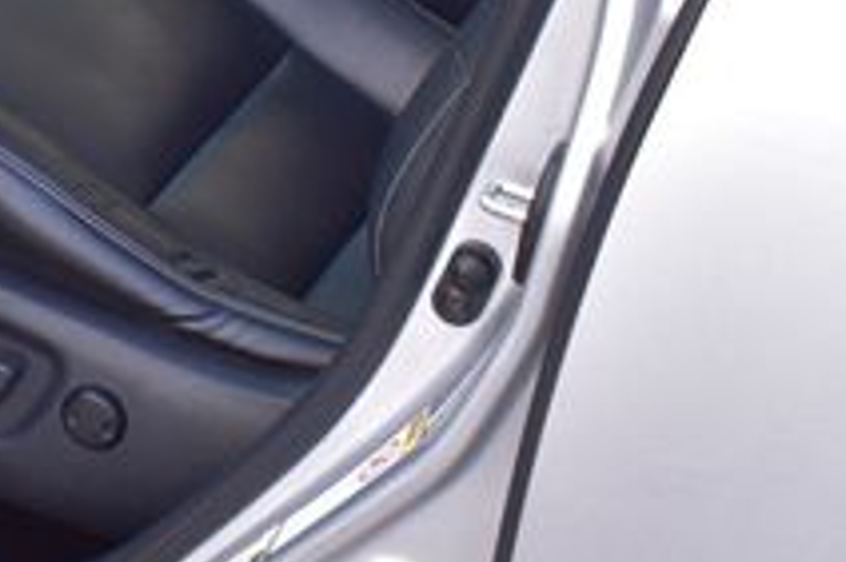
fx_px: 2982
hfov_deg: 15.3
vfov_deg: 10.6
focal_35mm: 127
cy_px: -151
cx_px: -287
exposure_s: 1/60
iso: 400
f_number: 8
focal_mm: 28
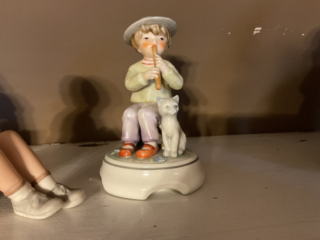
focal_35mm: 29
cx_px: 160
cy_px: 120
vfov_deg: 48.2
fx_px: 268
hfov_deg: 61.7
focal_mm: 3
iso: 500
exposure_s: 1/24
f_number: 1.8
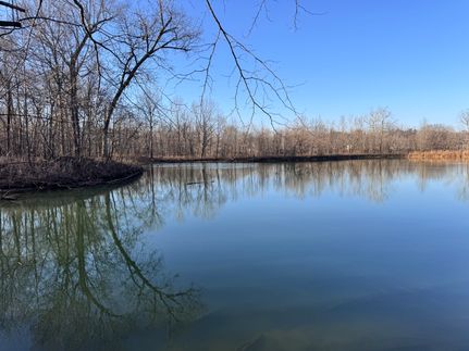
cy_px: 176
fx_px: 325
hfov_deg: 71.6
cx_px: 234
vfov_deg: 56.8
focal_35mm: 24
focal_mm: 6.76
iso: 80
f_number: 1.78
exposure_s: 1/2331
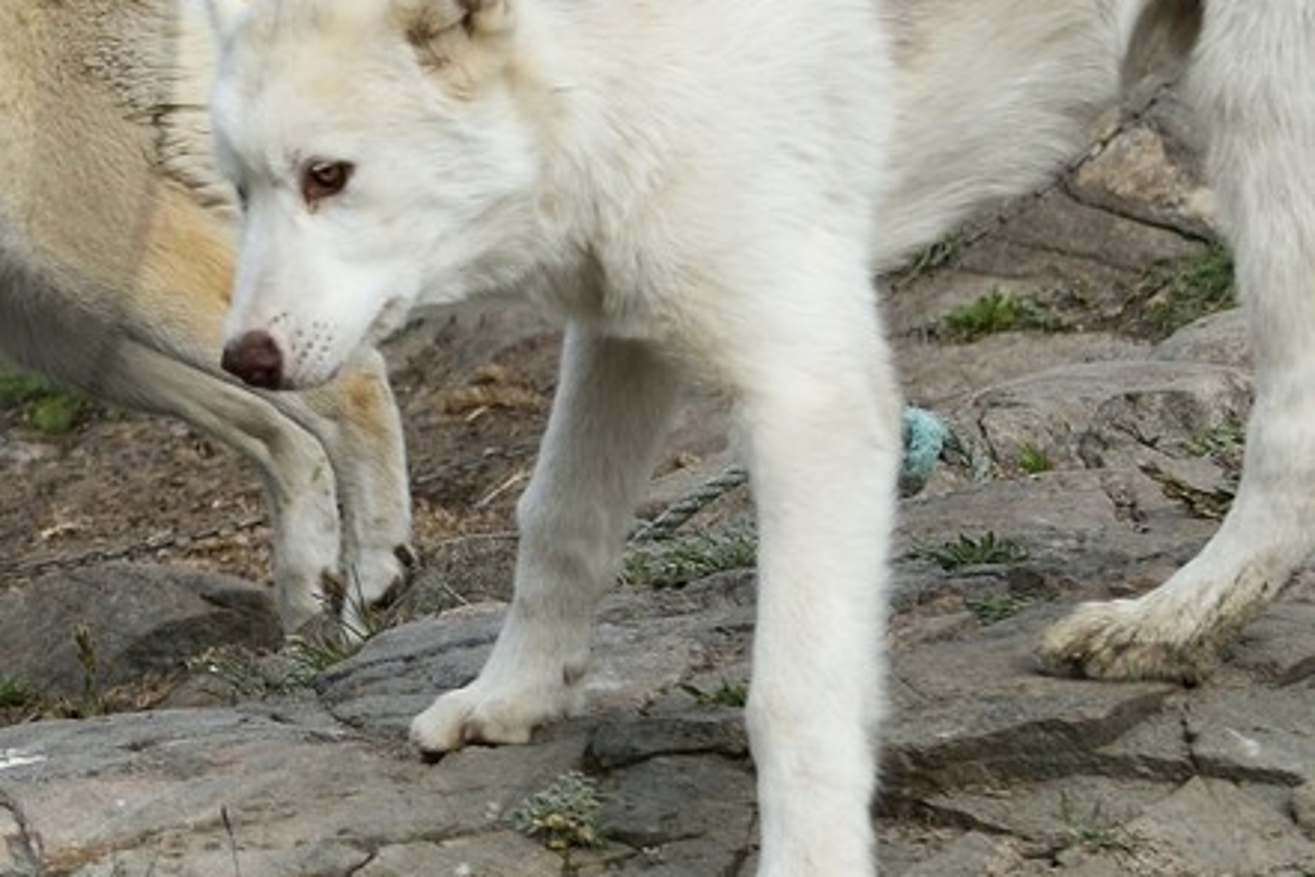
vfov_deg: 5.0
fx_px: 9935
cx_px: -1068
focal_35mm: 272
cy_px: -54
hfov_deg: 7.4
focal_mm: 75
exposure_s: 1/640
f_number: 6.3
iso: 400
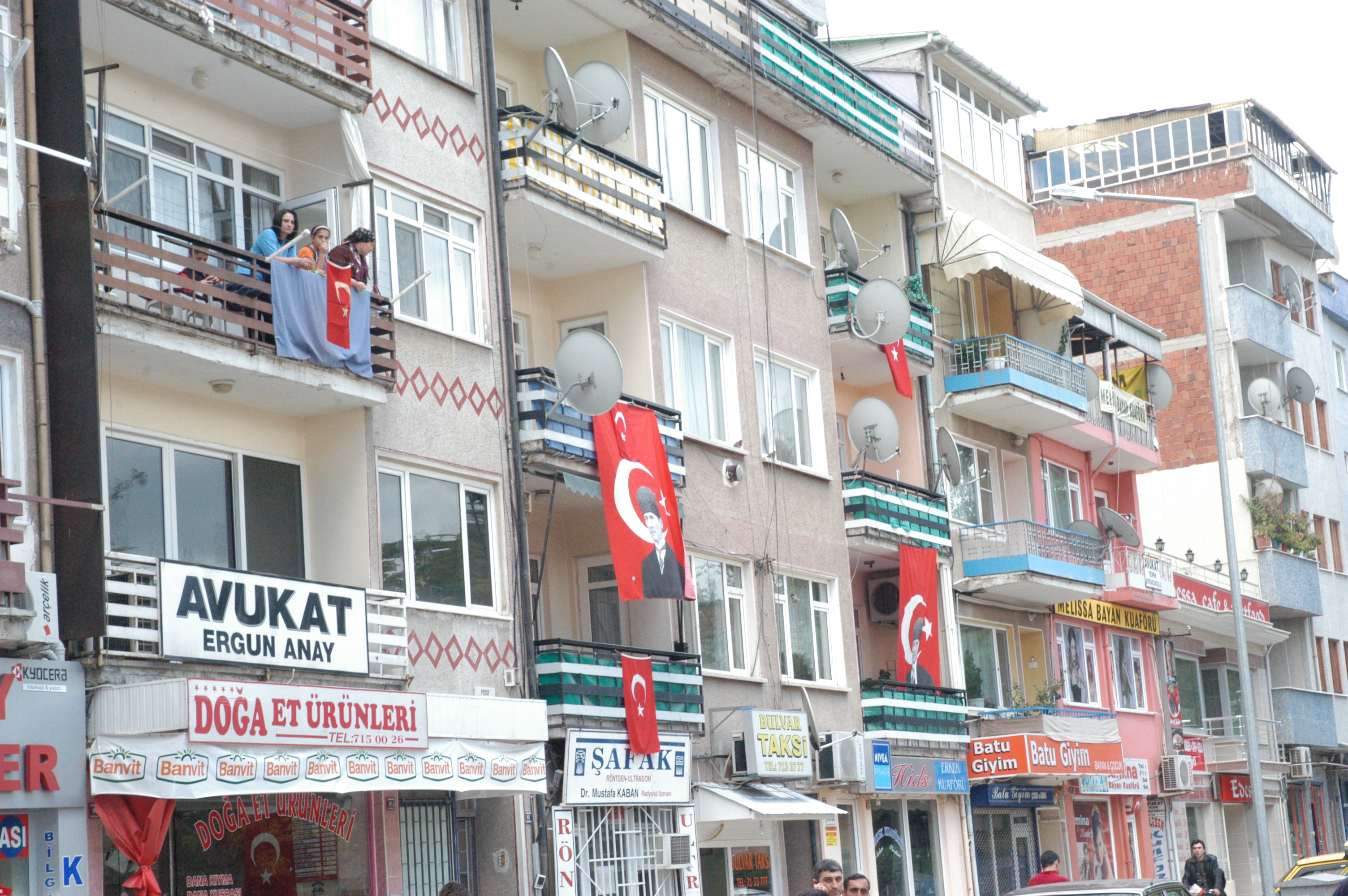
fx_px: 2581
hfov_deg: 29.3
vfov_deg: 19.7
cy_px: 448
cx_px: 674
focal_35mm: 69
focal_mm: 46
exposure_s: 1/180
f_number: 9
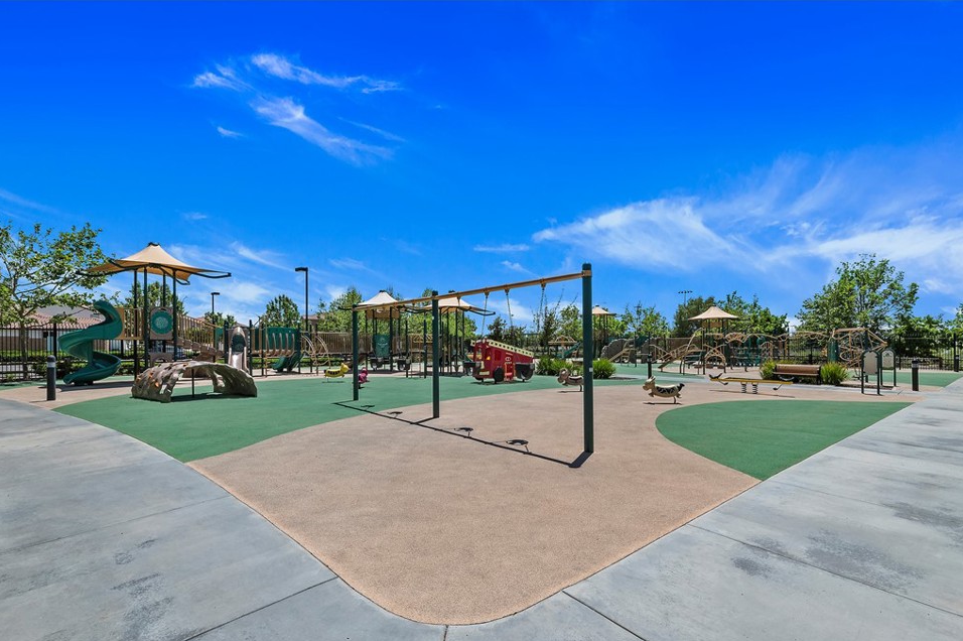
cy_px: 342
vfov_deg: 77.1
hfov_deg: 100.4
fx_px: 401
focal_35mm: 15
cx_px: 480
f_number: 20
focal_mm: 14
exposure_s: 1/320
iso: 500
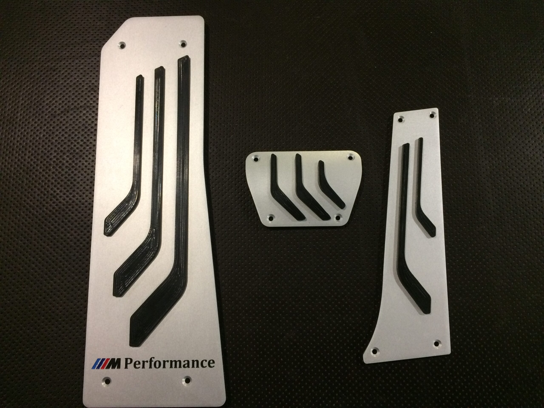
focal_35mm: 29
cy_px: 204
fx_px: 456
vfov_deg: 48.2
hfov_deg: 61.7
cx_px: 272
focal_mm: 4.15
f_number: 2.2
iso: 250
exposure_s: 1/33
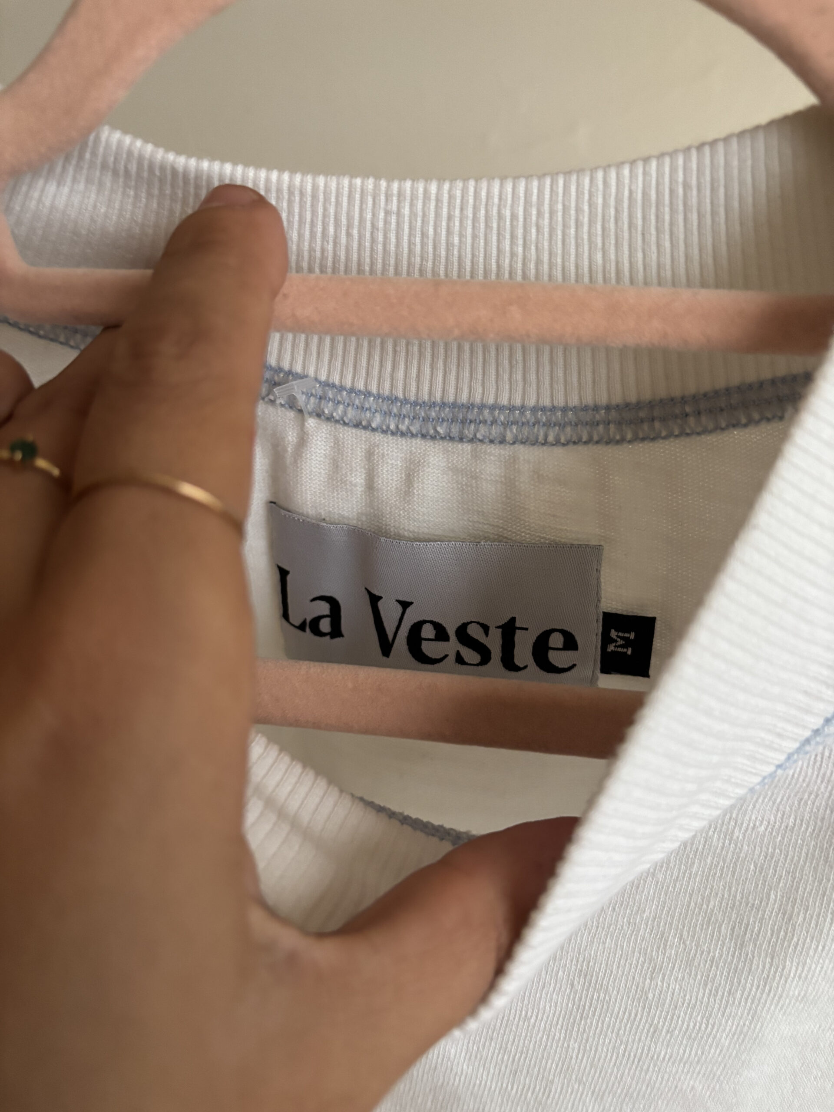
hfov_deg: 53.1
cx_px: 417
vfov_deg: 67.3
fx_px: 835
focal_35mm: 26
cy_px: 556
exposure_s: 1/60
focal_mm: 5.96
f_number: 1.6
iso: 500
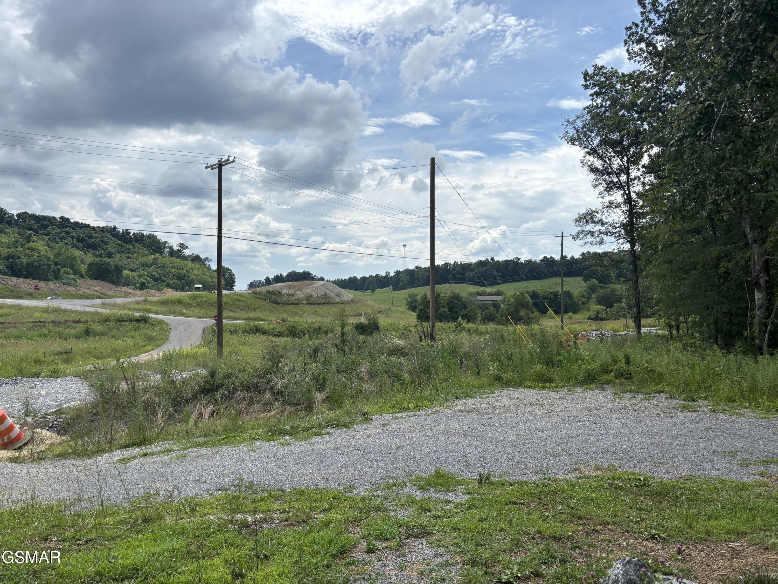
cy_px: 292
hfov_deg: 67.3
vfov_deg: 53.1
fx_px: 584
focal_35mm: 26
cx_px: 389
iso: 50
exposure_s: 1/5348
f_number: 1.6
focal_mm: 5.96
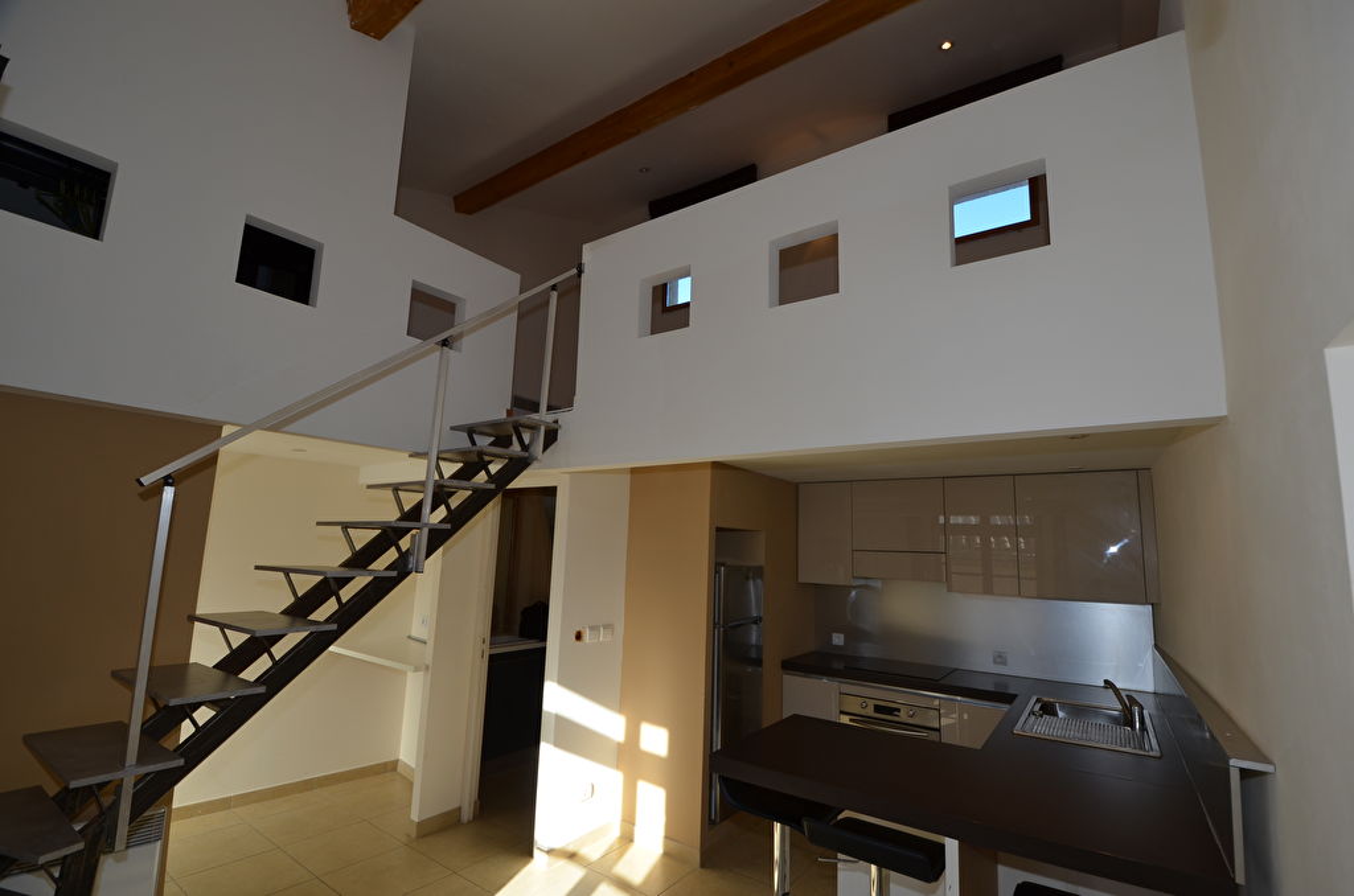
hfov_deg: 100.5
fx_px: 563
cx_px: 677
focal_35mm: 15
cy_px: 448
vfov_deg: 77.1
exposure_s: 1/125
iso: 140
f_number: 5.6
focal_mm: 10
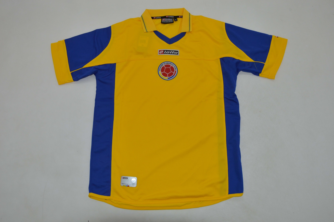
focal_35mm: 27
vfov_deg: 47.8
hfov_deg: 67.4
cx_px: 167
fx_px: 250
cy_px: 111
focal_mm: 18
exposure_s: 1/160
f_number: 16
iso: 400
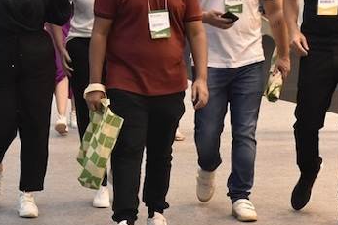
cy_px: 64
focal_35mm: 176
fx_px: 1651
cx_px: 122
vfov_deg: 7.8
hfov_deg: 11.7
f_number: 6.3
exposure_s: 1/100
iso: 2000
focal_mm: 52
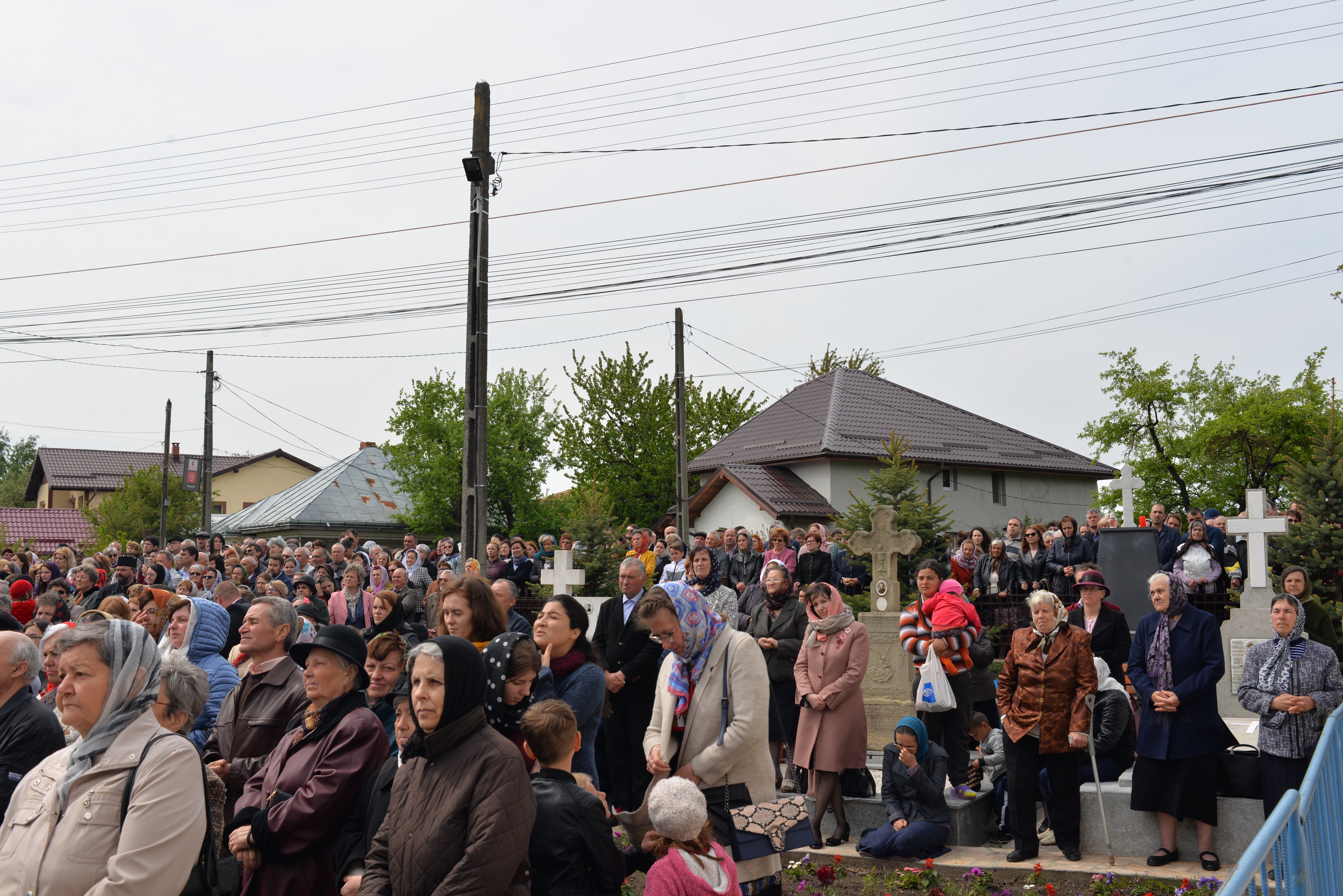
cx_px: 672
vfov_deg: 37.9
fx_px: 1306
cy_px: 448
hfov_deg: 54.4
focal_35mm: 35
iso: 200
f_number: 10
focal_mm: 35
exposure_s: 1/400
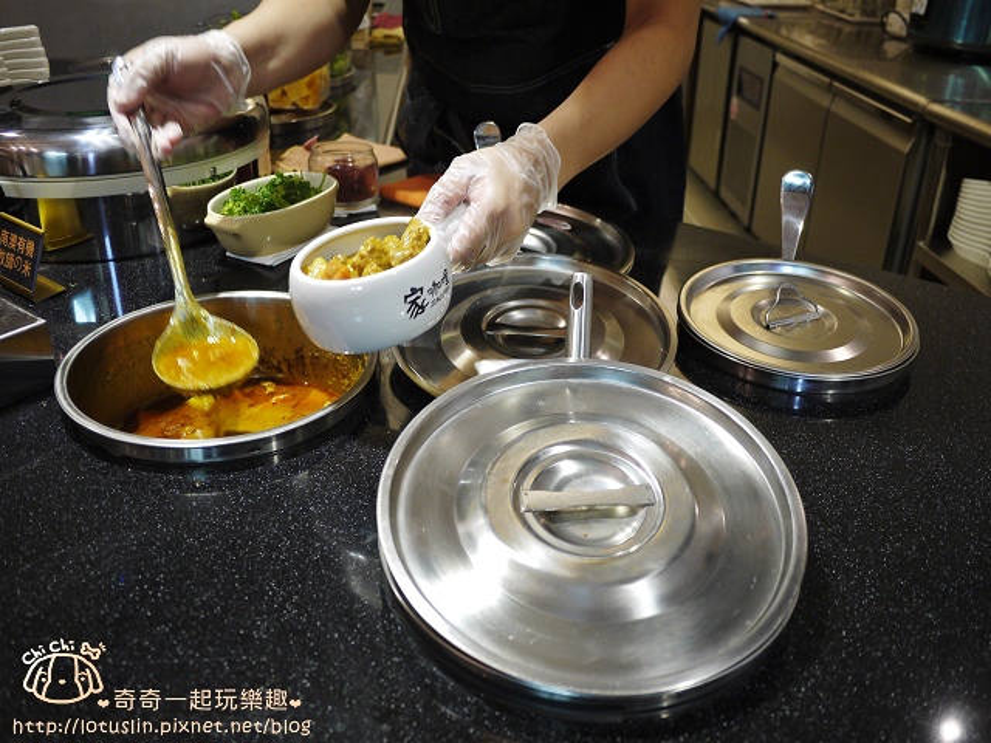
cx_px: 496
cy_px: 372
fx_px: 802
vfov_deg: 49.7
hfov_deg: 63.4
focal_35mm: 28
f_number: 2.5
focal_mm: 14
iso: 200
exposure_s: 1/60
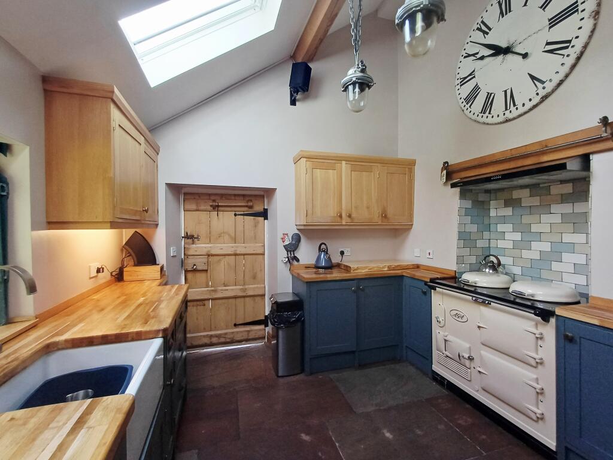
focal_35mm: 16
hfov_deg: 94.5
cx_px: 306
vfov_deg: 78.1
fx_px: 283
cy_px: 230
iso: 80
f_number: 2.2
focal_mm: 1.64
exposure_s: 1/50
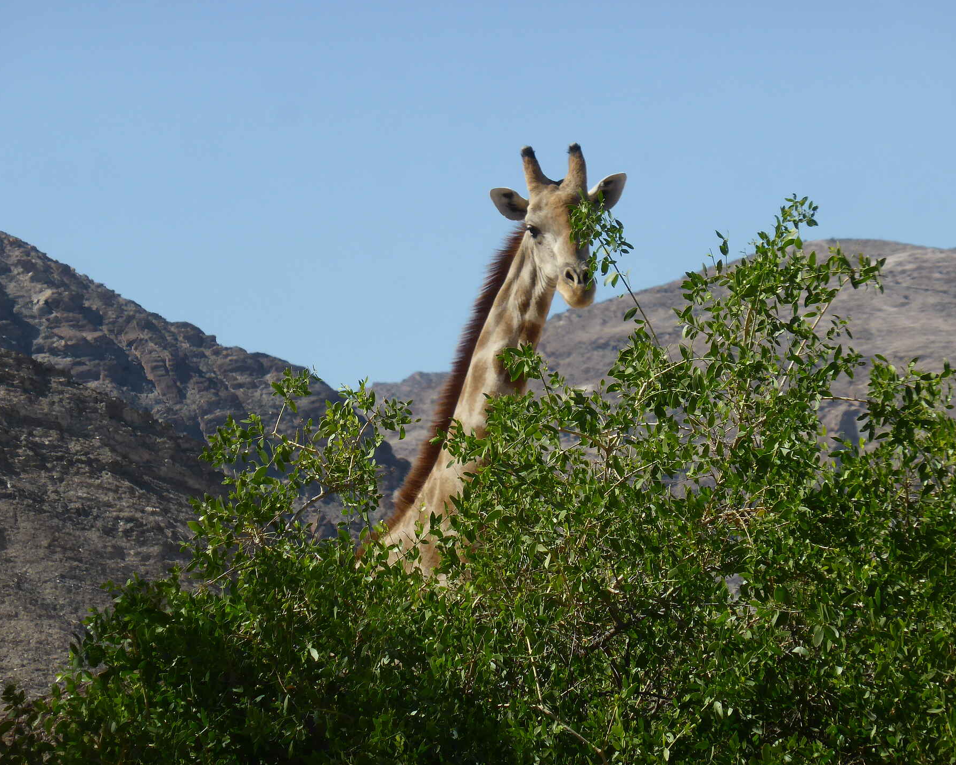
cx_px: 465
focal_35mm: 332
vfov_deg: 4.7
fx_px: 9394
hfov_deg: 5.8
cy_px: 382
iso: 100
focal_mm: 51.5
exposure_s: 1/500
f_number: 5.9
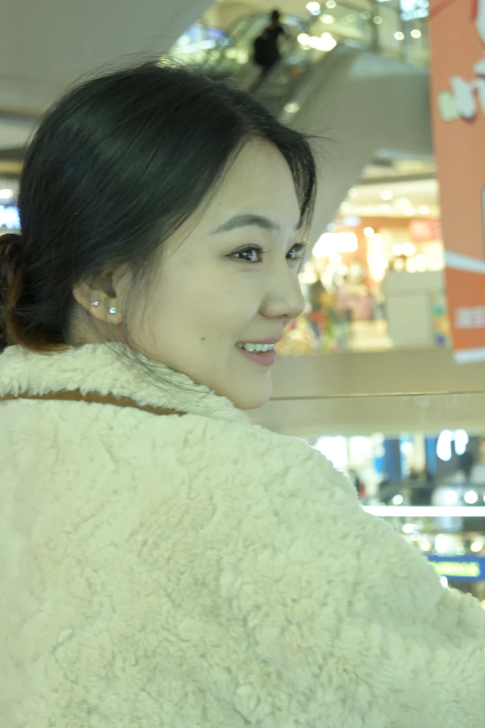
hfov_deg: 18.2
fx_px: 1516
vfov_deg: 27.0
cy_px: 364
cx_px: 242
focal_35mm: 75
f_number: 6.3
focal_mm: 50
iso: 500
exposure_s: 1/13
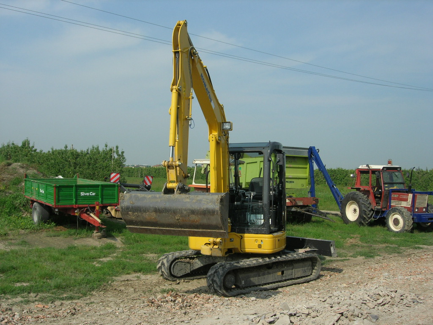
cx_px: 216
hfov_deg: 49.0
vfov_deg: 37.7
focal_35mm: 38
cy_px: 162
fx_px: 475
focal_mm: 7.8
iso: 64
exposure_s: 1/698
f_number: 4.8
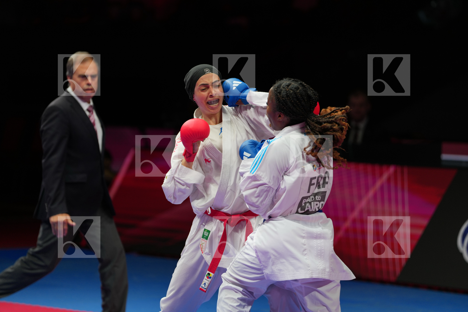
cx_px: 234
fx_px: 2599
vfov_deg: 6.9
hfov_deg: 10.3
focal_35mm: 200
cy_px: 156
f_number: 2.8
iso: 400
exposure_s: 1/1000
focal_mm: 200
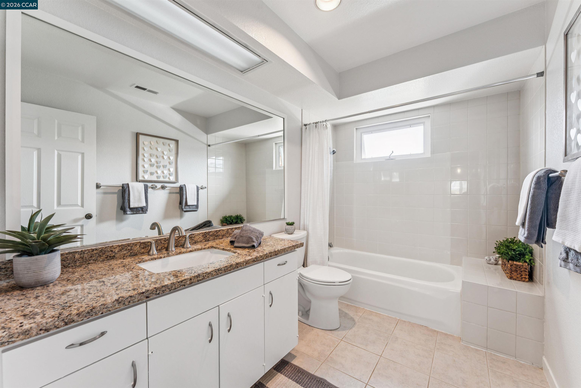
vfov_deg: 81.2
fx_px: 226
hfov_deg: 104.3
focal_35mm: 14
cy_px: 194
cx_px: 290
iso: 100
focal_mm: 14
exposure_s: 1/3.33
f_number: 9
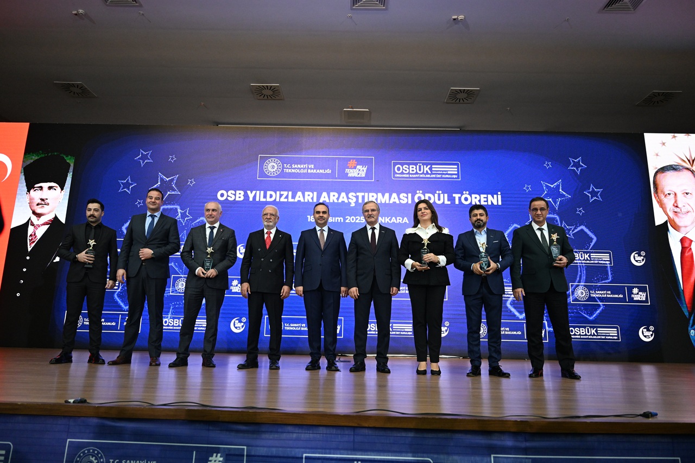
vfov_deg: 53.1
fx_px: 463
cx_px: 348
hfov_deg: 73.8
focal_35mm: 24
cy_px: 232
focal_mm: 24
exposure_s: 1/200
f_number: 3.2
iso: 3200
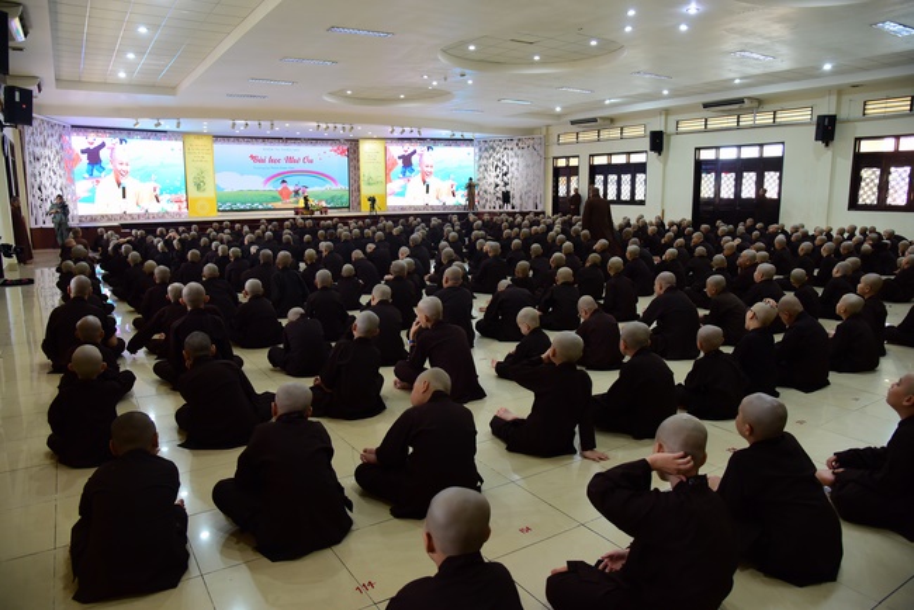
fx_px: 610
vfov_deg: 53.2
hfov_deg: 73.7
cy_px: 305
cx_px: 457
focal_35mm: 24
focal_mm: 24
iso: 2000
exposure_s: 1/80
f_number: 5
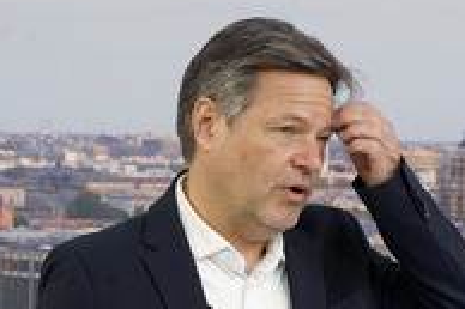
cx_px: 327
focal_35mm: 466
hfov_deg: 4.4
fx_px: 6014
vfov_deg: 2.9
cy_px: 323
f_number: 8
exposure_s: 1/250
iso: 640
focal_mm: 200
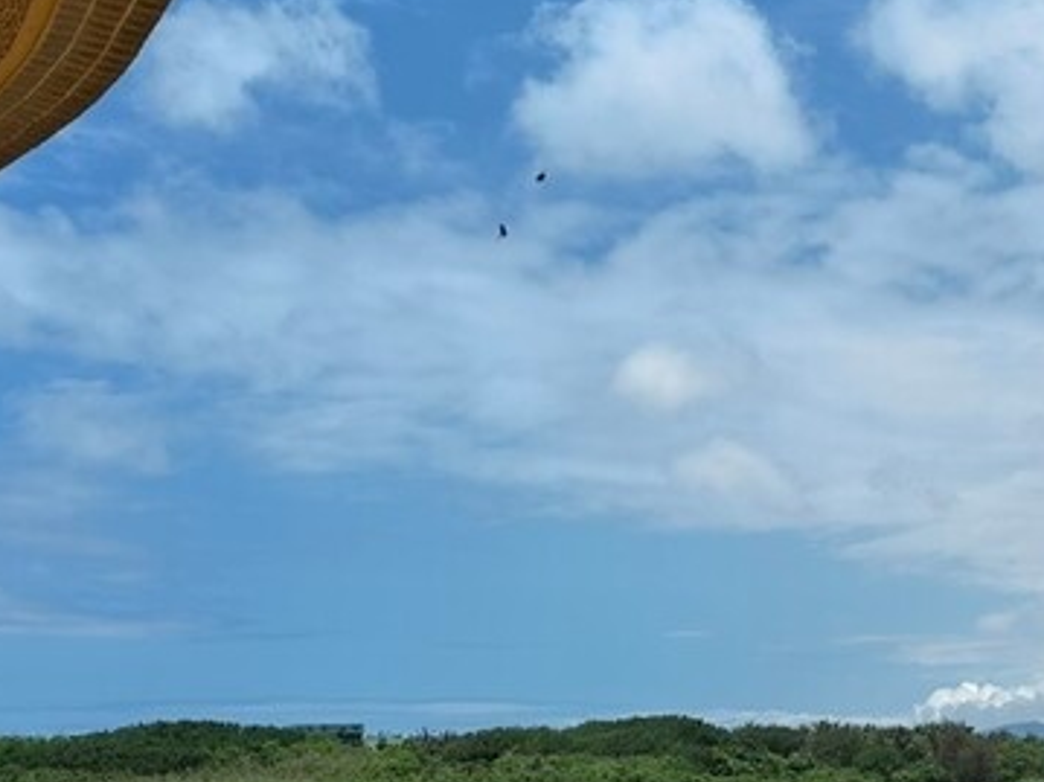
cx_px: 1123
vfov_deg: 22.1
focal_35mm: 64
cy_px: 769
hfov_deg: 27.9
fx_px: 1930
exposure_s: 1/5348
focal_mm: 5.54
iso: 50
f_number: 1.8
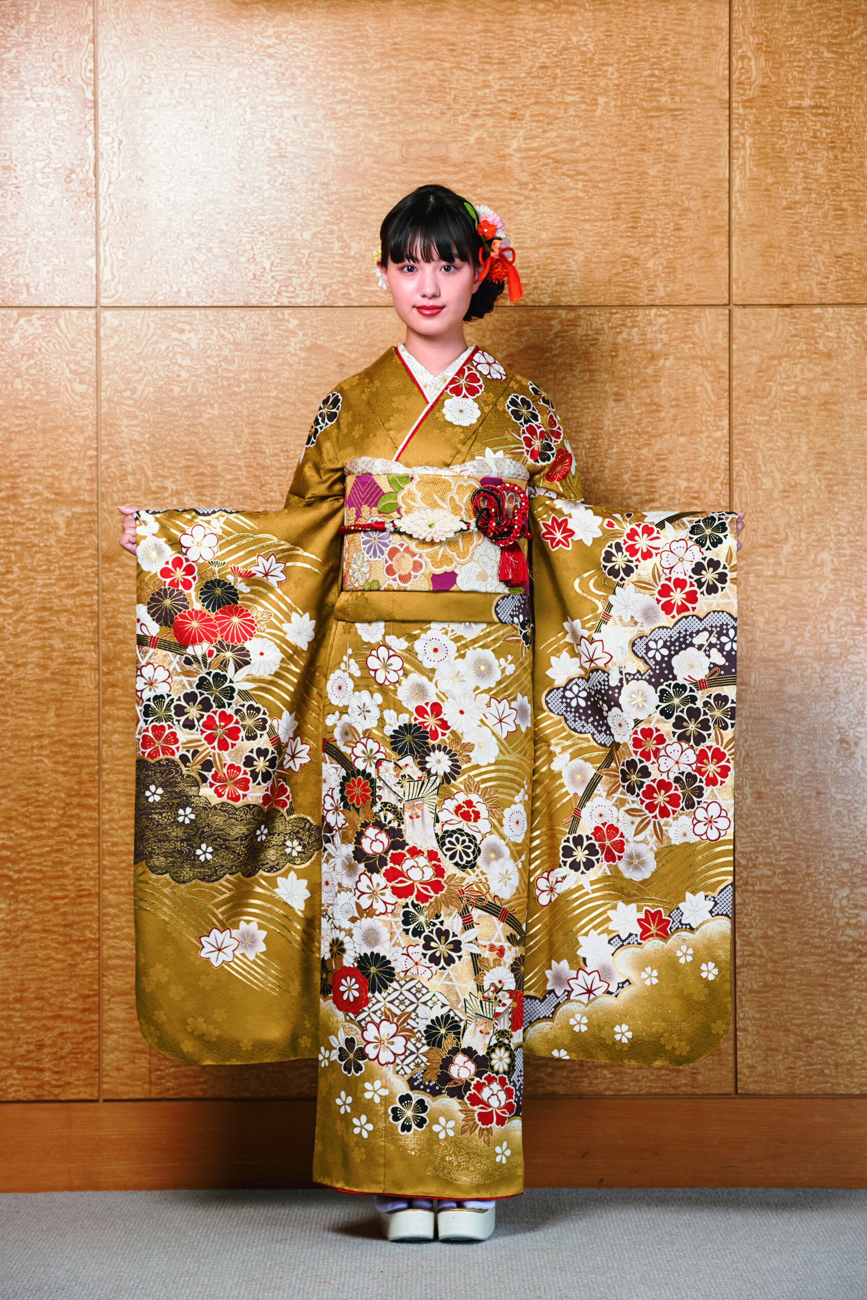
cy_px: 650
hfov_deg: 13.0
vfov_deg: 19.5
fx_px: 3792
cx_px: 434
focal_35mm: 105
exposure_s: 1/100
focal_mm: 105
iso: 100
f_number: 6.3
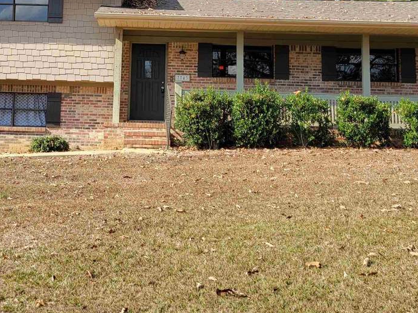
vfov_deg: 29.7
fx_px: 580
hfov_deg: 39.2
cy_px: 72
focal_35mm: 48
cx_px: 141
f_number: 1.8
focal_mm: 5.4
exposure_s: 1/1192
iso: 40
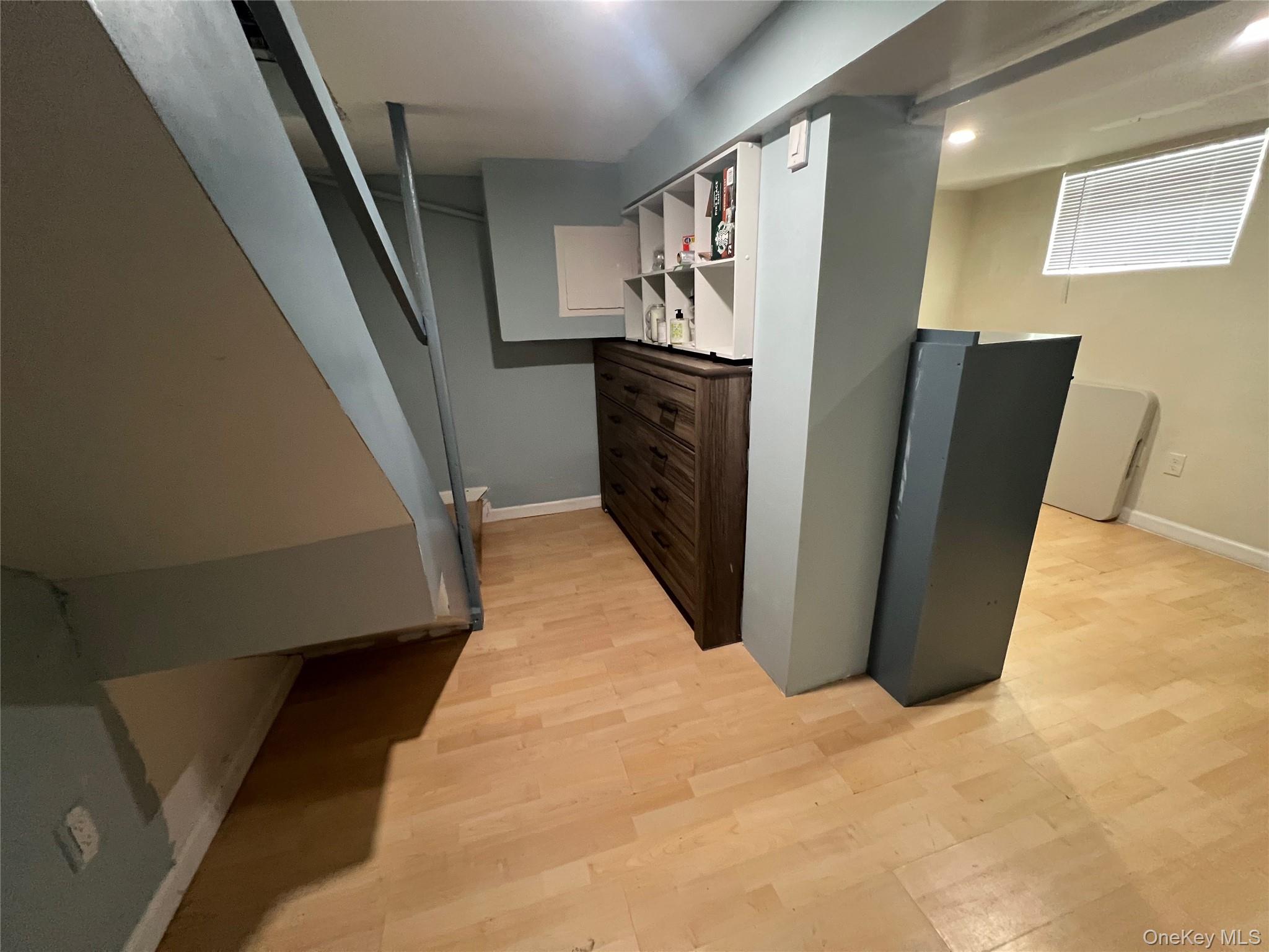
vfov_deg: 89.9
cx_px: 634
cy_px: 476
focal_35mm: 13
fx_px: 477
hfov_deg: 106.2
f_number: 1.8
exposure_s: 1/60
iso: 400
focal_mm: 1.57
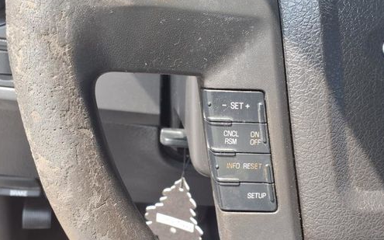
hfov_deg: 52.6
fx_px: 387
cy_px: 142
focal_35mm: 37
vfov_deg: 34.3
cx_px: 220
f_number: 1.9
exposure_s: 1/120
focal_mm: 3.58
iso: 40
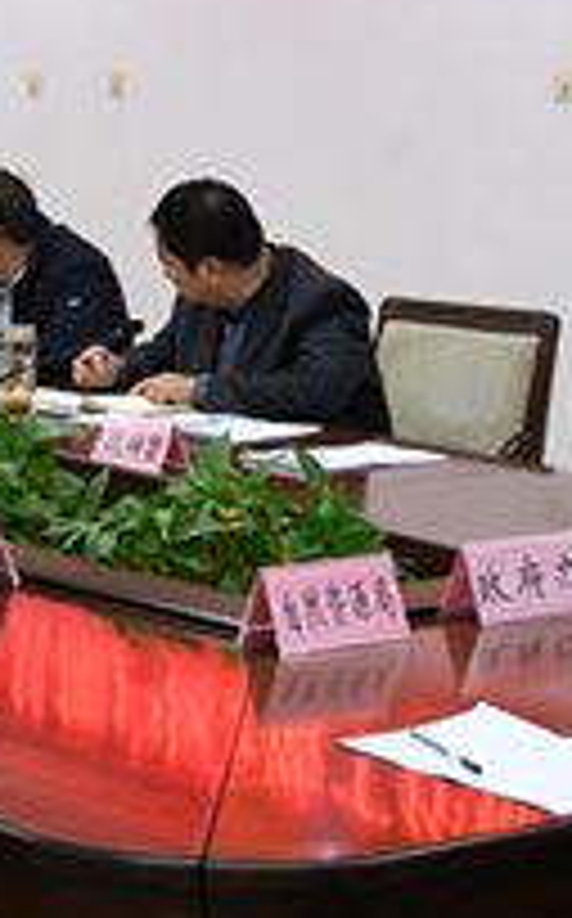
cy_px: 218
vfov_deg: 19.2
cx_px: -122
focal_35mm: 108
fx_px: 2701
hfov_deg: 11.8
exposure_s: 1/40
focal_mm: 24
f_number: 3.8
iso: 500
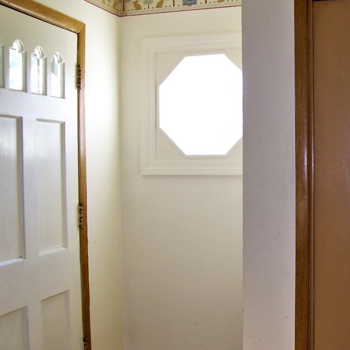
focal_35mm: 51
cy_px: 199
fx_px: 583
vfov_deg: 33.3
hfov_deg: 33.2
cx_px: 228
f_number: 2.7
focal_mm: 6
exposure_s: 1/60
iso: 80
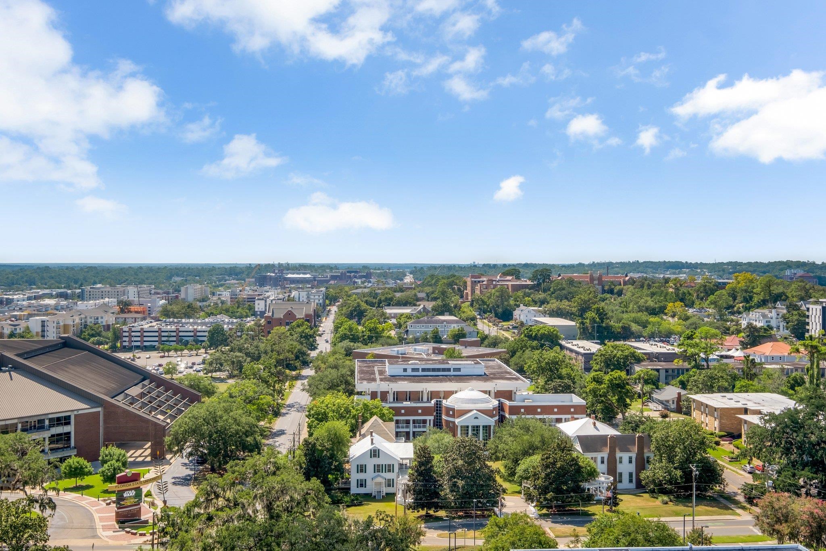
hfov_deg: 55.8
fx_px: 780
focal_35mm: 34
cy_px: 276
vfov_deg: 38.9
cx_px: 413
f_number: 10
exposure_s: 1/800
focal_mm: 22.9
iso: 250
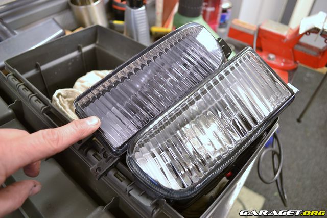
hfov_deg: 67.4
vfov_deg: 48.0
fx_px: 245
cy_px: 109
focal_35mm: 27
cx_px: 164
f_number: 3.5
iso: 100
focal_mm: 18
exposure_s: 1/2.5
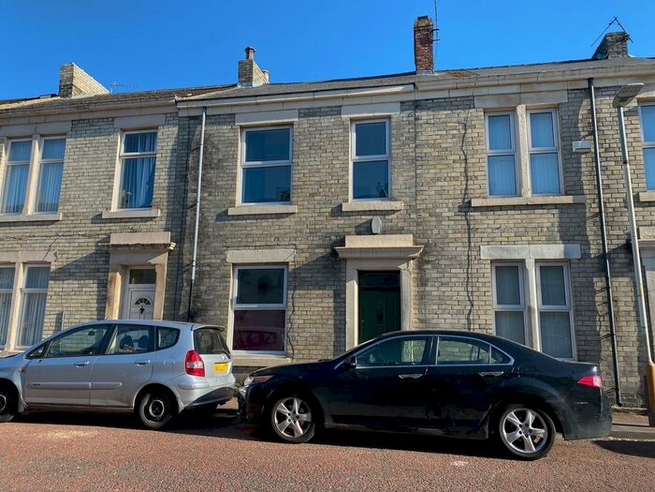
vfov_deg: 53.1
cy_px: 246
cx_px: 328
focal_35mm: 26
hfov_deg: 67.3
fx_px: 492
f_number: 1.8
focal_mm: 4.25
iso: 32
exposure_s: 1/1053
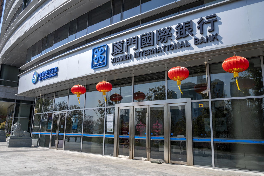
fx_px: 213
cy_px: 88
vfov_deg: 45.0
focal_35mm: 29
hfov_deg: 63.7
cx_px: 132
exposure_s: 1/125
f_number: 11
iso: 100
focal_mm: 29
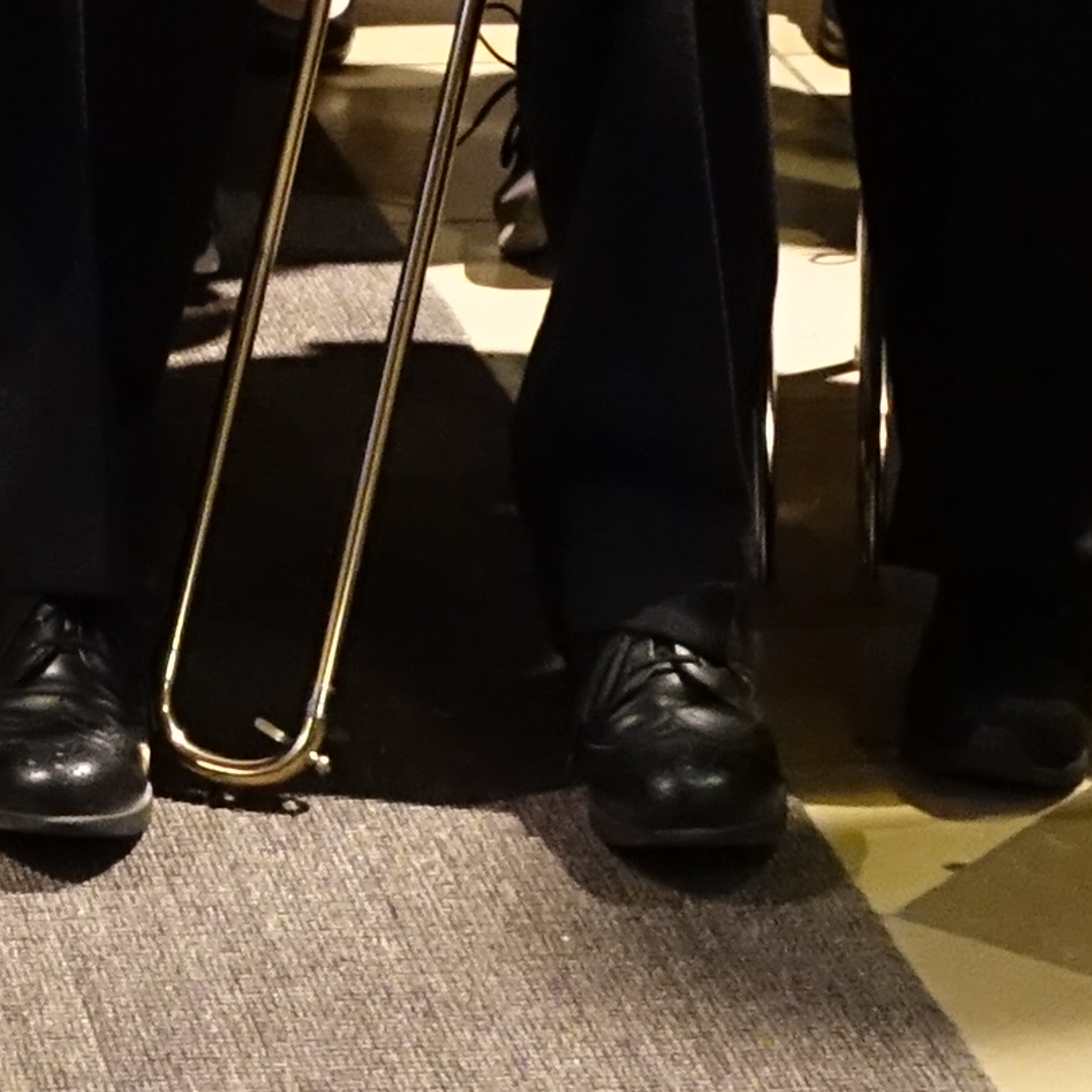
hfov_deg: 9.8
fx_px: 6139
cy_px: -983
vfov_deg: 9.6
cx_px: -586
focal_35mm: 172
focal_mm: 10.91
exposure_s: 1/30
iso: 1600
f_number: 2.8
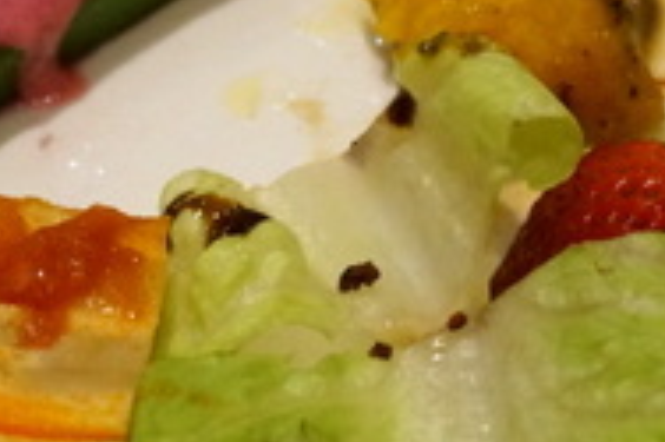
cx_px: 439
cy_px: 235
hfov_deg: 15.4
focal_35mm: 133
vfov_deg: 10.3
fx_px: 2455
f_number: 4.5
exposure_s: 1/60
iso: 3200
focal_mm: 26
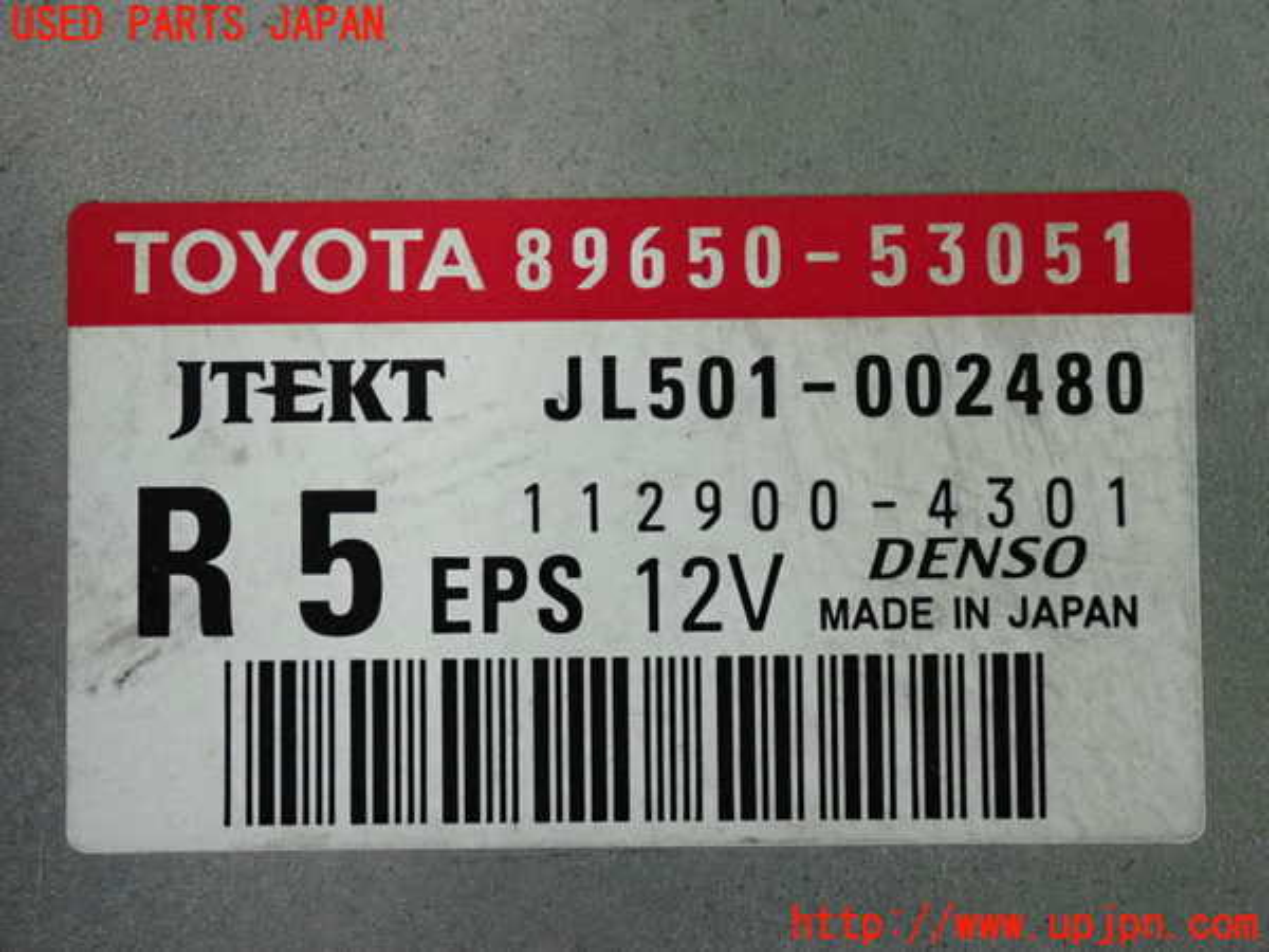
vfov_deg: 16.8
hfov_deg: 22.3
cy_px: 476
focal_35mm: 88
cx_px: 634
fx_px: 3226
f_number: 4.5
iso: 1600
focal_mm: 15.66
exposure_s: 1/125
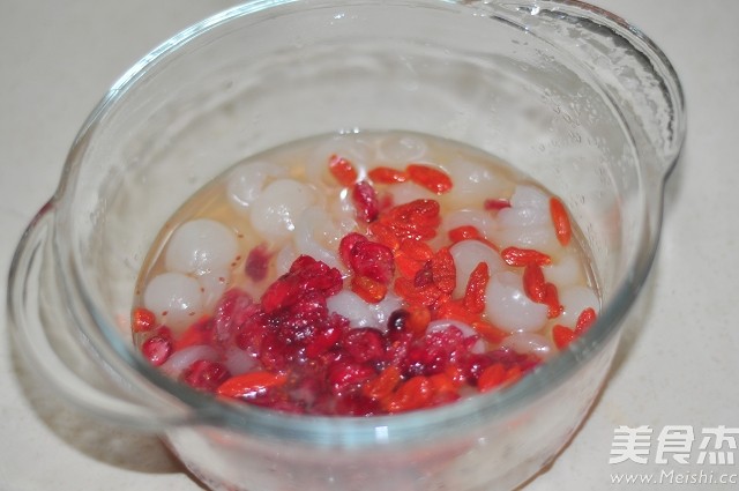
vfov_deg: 18.1
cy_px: 246
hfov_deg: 27.0
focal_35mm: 75
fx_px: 1538
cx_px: 370
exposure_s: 1/60
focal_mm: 50
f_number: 1.8
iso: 200
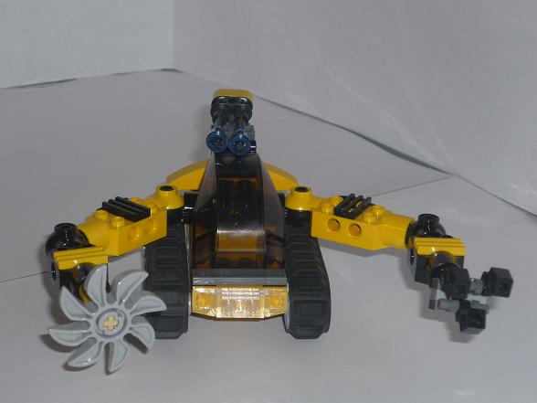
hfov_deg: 19.6
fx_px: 1551
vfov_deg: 14.8
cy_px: 202
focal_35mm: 100
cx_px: 268
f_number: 5.1
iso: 100
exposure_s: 1/60
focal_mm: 16.5
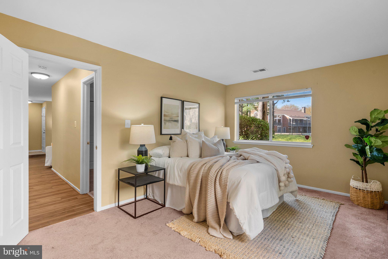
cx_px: 194
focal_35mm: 16
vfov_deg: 73.8
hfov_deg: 96.7
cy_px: 130
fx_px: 172
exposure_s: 1/8
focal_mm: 16
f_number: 8
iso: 250
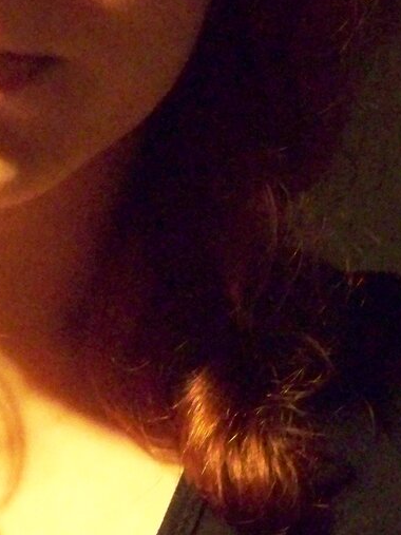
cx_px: 45
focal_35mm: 90
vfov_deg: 21.1
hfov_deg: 16.2
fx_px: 1391
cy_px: 20
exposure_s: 1/60
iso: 1250
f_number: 2.8
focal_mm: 6.3
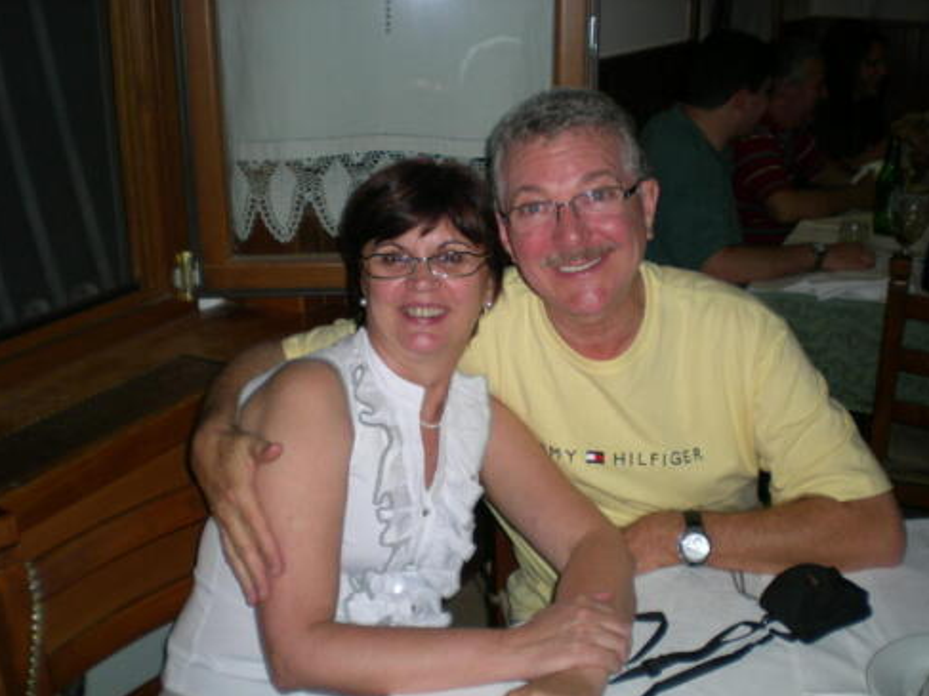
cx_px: 467
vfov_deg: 36.8
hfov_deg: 47.9
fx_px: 1046
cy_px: 356
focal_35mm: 39
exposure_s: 1/60
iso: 50
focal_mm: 6.3
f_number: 3.1
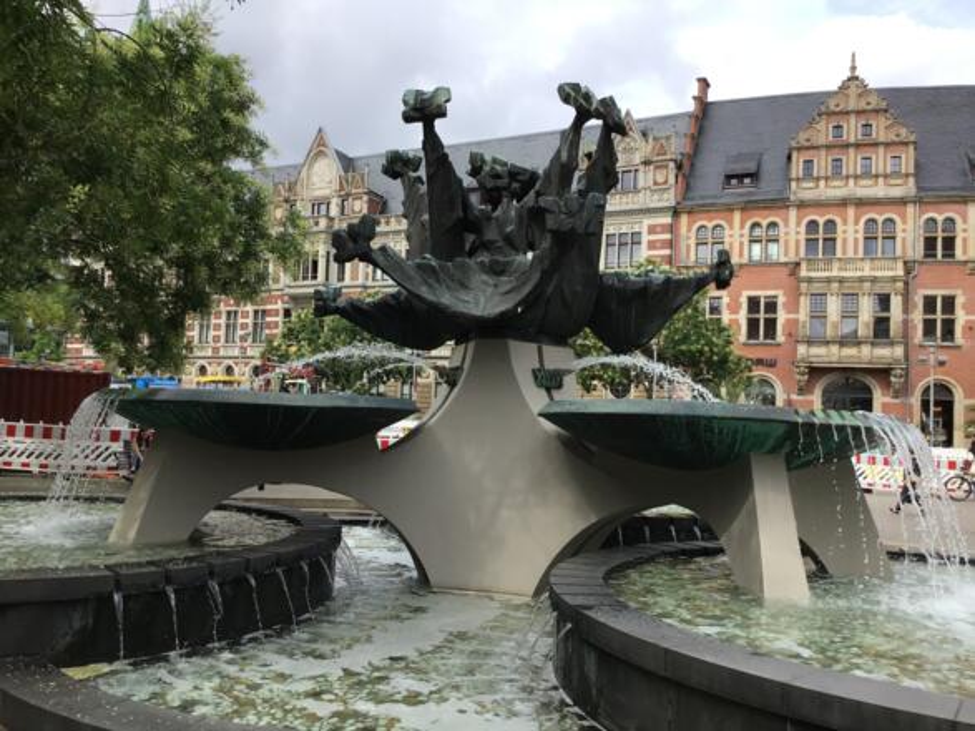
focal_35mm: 31
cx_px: 488
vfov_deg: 45.4
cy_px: 366
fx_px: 873
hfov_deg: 58.4
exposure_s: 1/696
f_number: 2.4
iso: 25
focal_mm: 3.3
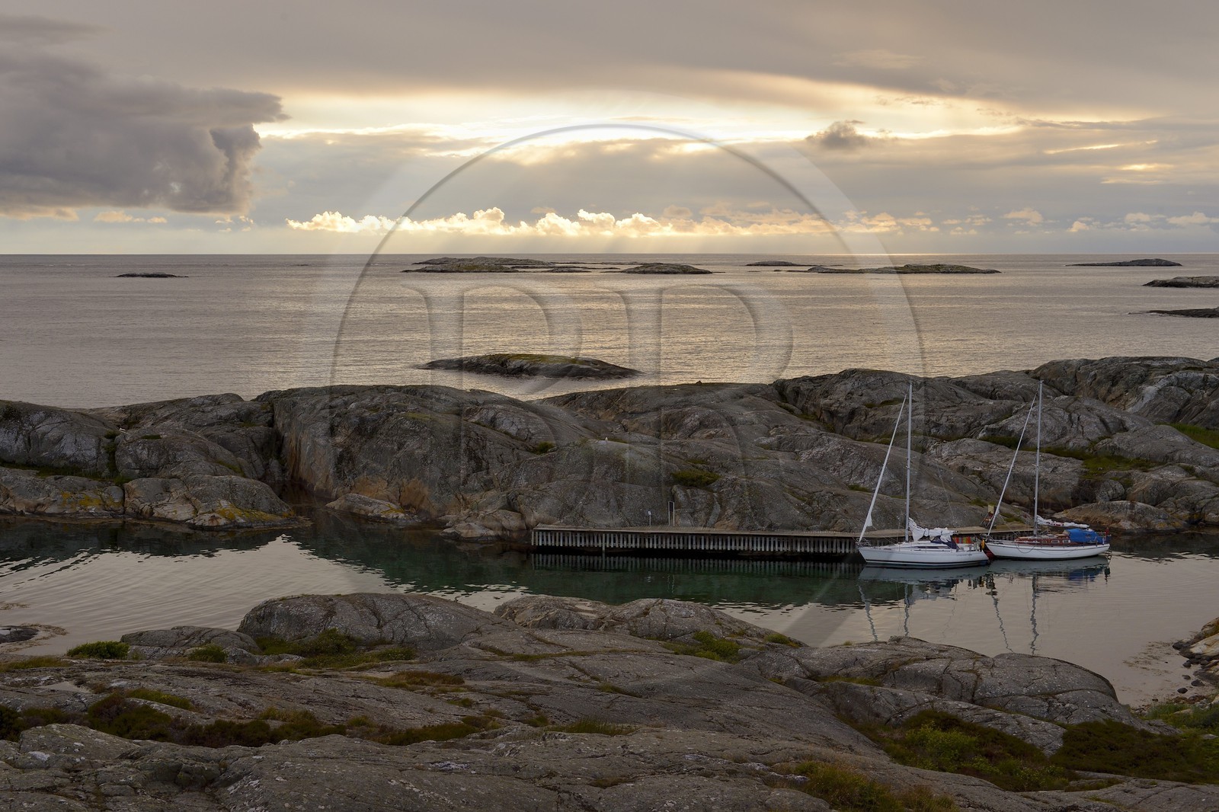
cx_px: 610
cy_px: 406
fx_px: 1523
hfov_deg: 43.6
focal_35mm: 45
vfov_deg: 29.9
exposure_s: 1/160
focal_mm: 45
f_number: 10
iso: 200
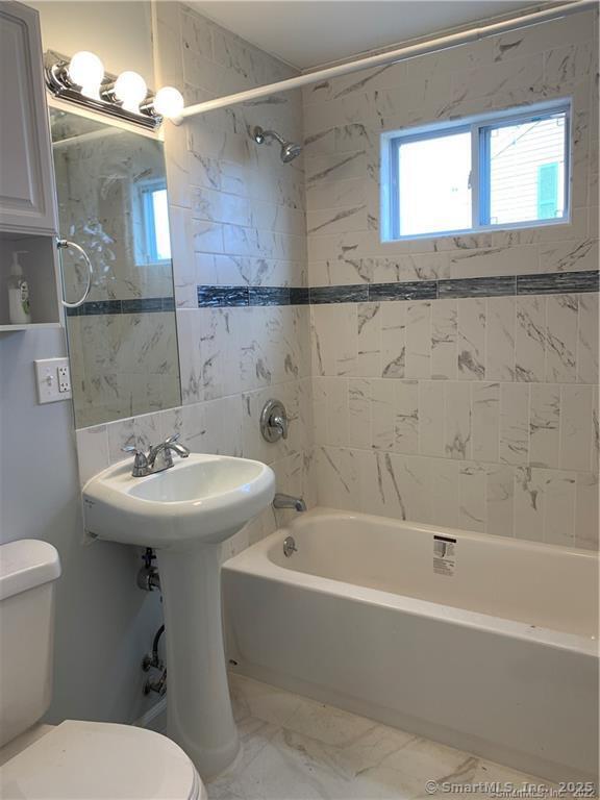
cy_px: 400
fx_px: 601
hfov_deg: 53.1
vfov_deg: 67.3
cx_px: 300
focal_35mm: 26
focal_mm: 4.25
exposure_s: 1/120
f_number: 1.8
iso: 50
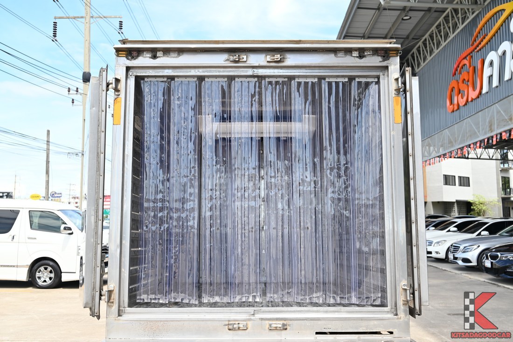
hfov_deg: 53.1
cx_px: 256
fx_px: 513
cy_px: 171
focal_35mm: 36
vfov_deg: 36.9
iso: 280
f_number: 5.6
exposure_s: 1/500
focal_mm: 36
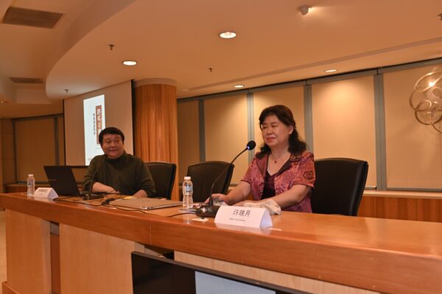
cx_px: 221
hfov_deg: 60.3
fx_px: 381
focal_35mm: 31
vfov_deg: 42.3
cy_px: 147
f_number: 7.1
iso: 500
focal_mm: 31
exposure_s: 1/60
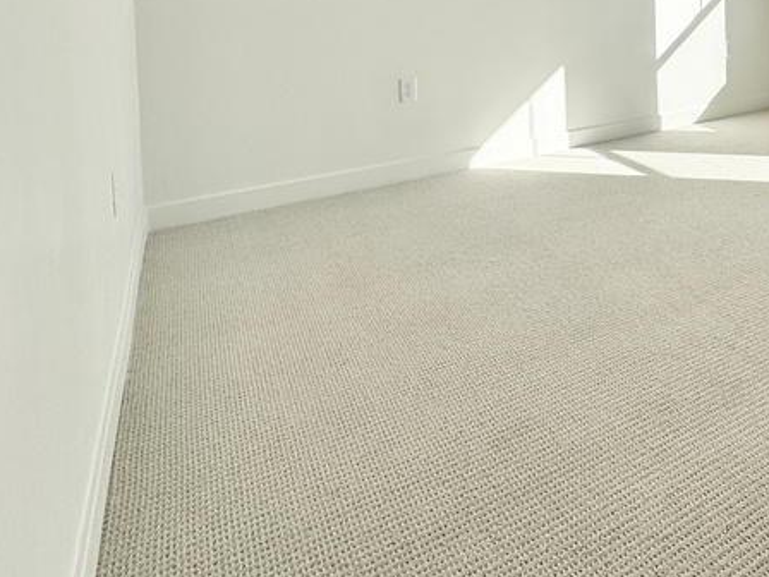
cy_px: -12
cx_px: 733
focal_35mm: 32
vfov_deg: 38.7
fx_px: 711
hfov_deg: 48.8
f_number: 2.2
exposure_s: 1/700
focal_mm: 2.22
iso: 40
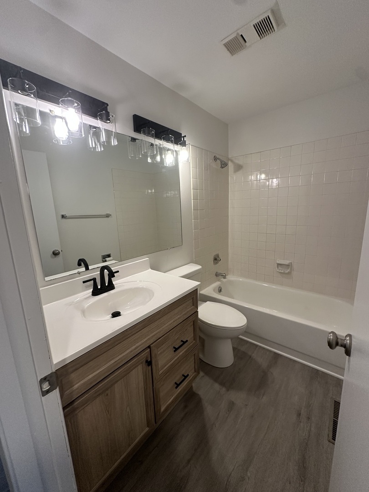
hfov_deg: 85.7
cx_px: 184
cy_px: 246
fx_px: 199
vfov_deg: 102.1
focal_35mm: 14
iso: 250
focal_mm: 2.22
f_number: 2.2
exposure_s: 1/120
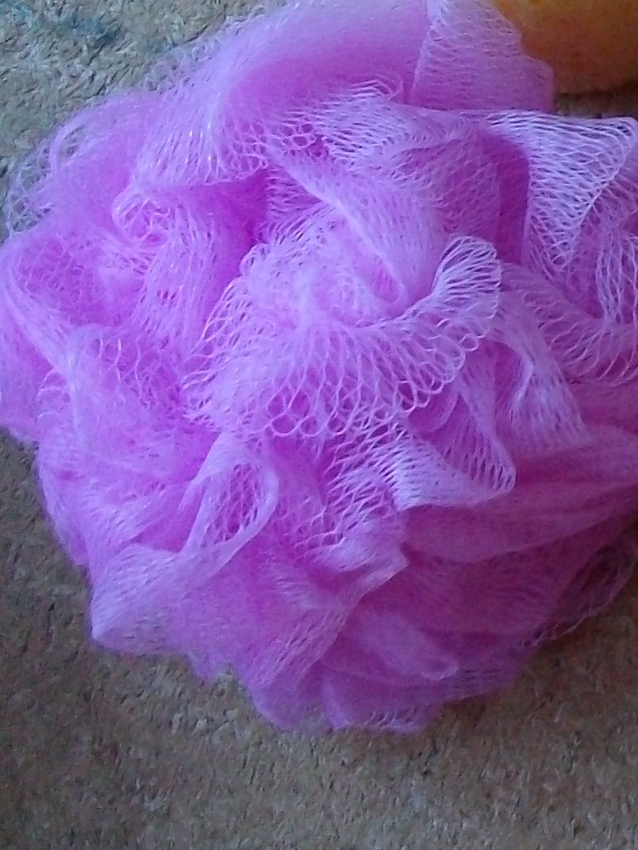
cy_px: 20
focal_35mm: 110
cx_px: 1421
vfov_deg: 17.5
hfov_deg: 11.6
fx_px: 2703
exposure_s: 1/40
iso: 196
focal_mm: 5.7
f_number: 2.9
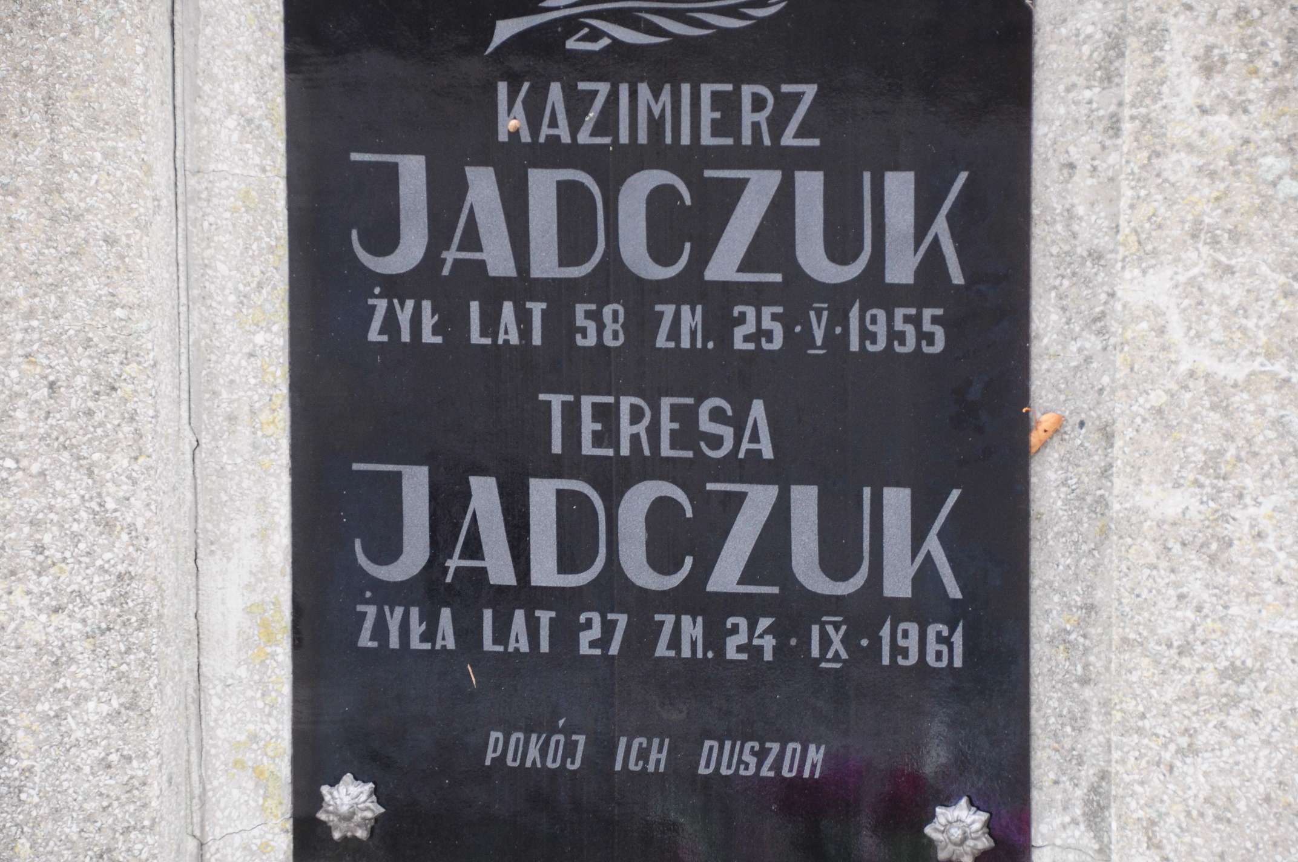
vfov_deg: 8.7
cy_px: 431
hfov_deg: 13.1
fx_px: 5672
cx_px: 649
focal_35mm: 158
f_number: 7.1
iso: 640
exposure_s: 1/80
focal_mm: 105
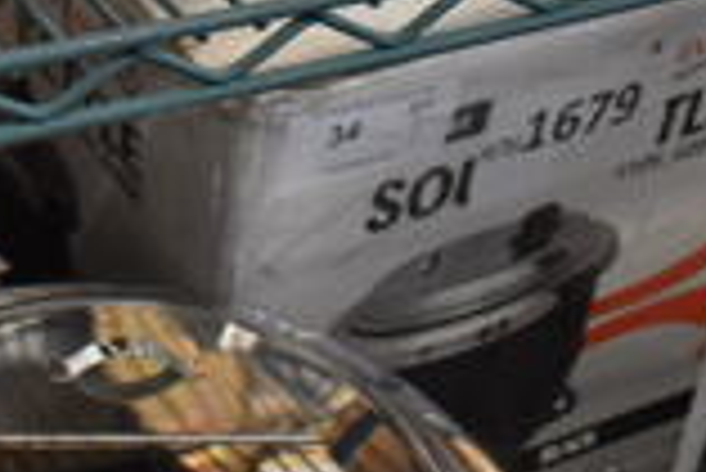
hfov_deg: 17.9
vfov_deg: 12.1
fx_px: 2061
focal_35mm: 105
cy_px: -360
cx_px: -270
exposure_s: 1/125
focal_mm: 18
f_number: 3.5
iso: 1600
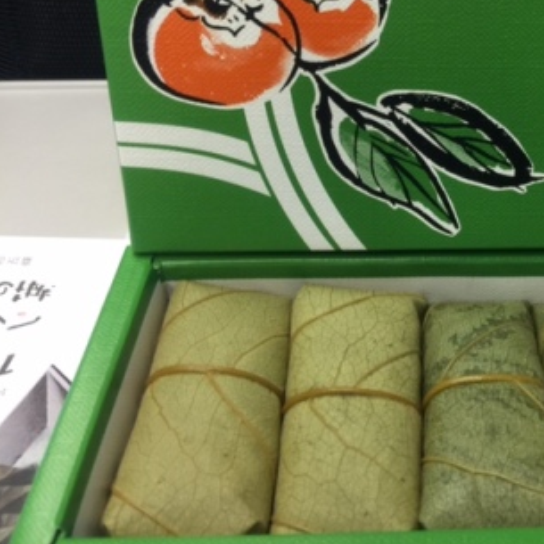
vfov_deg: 39.9
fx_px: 747
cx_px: 437
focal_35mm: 42
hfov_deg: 38.5
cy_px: 220
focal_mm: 4.15
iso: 32
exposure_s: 1/15
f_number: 2.2
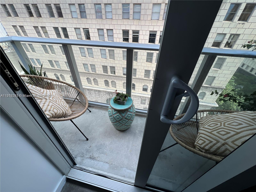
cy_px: 96
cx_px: 128
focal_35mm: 13
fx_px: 96
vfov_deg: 89.9
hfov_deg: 106.2
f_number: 1.8
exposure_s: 1/455
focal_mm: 1.57
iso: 32
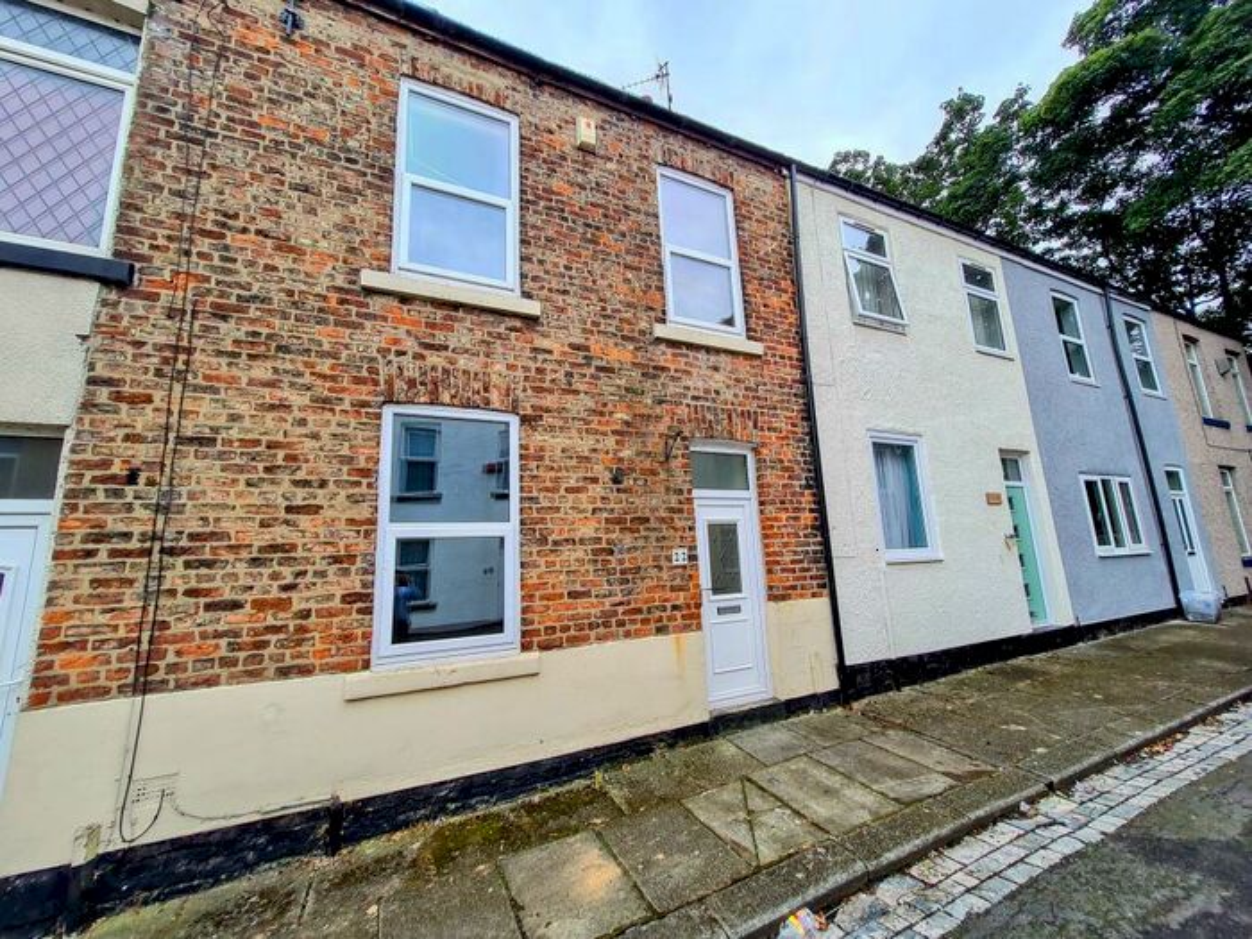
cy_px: 470
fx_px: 470
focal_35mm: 13
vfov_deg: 89.9
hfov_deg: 106.2
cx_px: 626
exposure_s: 1/104
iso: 50
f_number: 2.2
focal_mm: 1.74
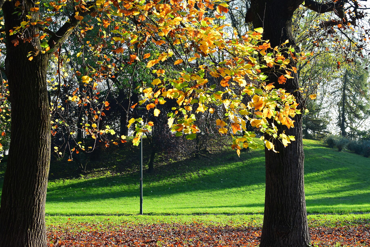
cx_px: 166
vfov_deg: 19.5
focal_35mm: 70
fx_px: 716
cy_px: 110
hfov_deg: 29.0
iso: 100
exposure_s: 1/125
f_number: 5.6
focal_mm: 35
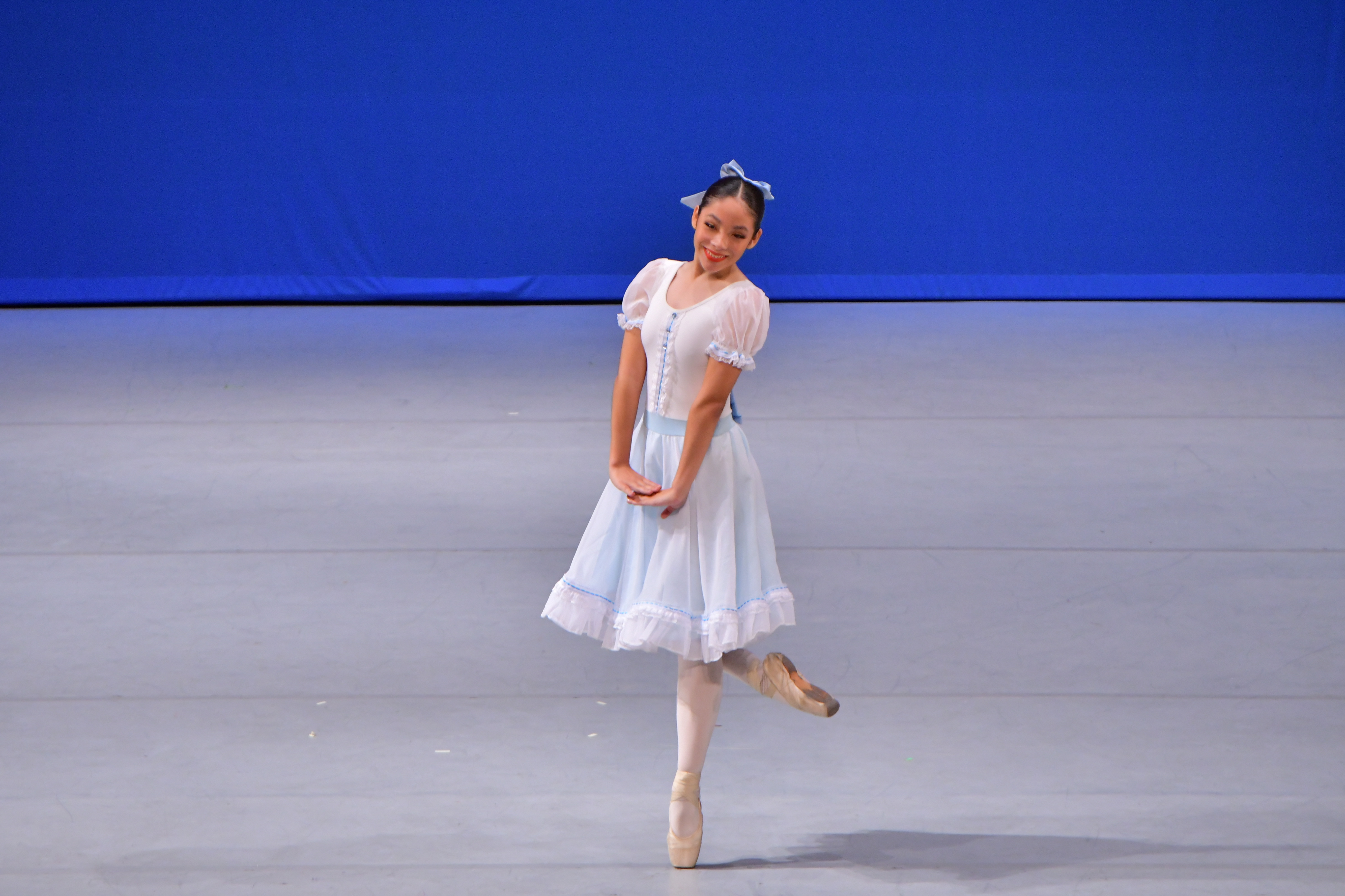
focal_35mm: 277
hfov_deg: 7.4
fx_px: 10348
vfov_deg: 5.0
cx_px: 672
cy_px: 448
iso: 2000
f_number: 4
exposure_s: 1/640
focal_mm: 185
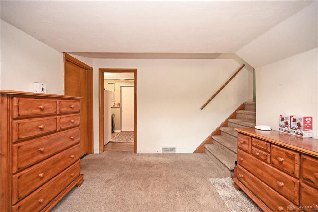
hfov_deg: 104.3
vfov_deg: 81.2
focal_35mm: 14
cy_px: 106
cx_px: 159
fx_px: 124
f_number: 4
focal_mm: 14
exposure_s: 1/60
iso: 4000
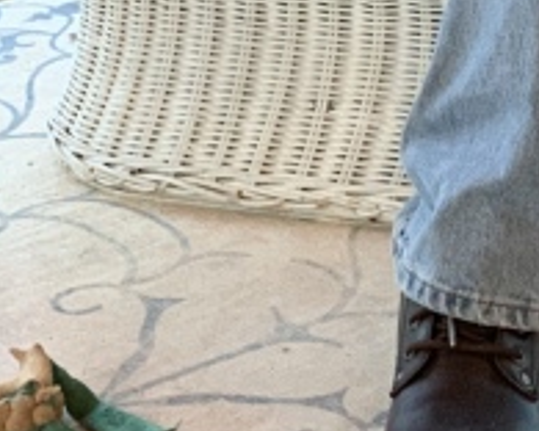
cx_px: 695
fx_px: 2903
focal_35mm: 182
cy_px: -370
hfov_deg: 10.4
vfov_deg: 8.2
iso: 320
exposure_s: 1/40
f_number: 2.4
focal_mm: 6
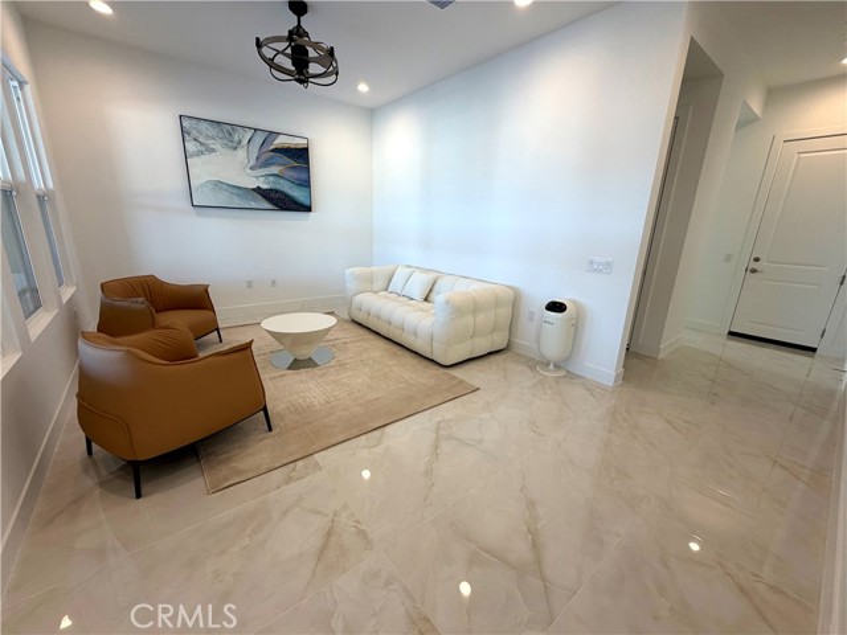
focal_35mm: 14
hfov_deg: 102.1
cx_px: 424
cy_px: 318
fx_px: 343
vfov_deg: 85.7
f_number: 2.2
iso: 125
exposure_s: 1/120
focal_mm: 2.22
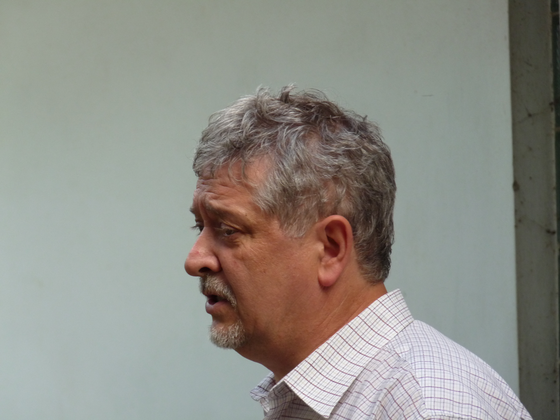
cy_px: 210
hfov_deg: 7.9
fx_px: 4061
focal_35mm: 251
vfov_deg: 5.9
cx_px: 280
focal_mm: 44.7
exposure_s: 1/200
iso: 200
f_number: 3.7
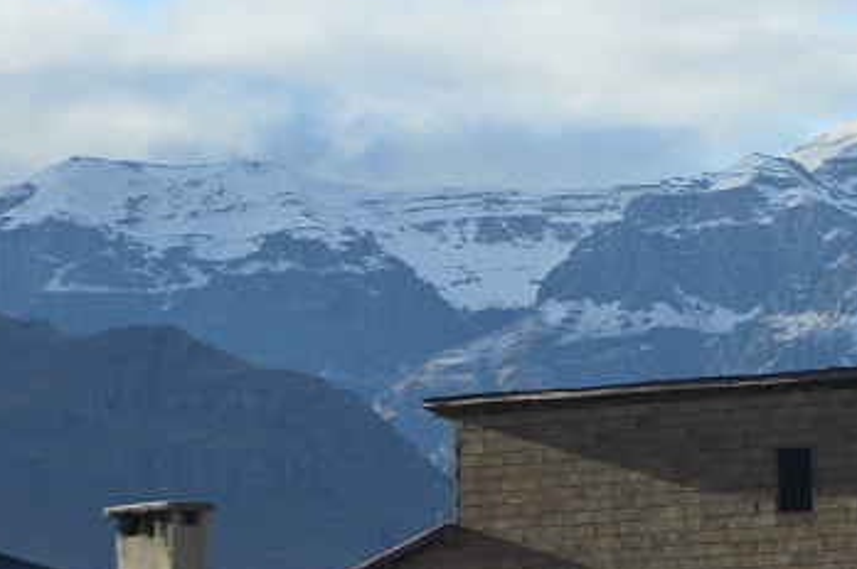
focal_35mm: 303
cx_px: 776
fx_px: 7202
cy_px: 90
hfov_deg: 6.8
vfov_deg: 4.5
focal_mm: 105
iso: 400
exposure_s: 1/250
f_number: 10
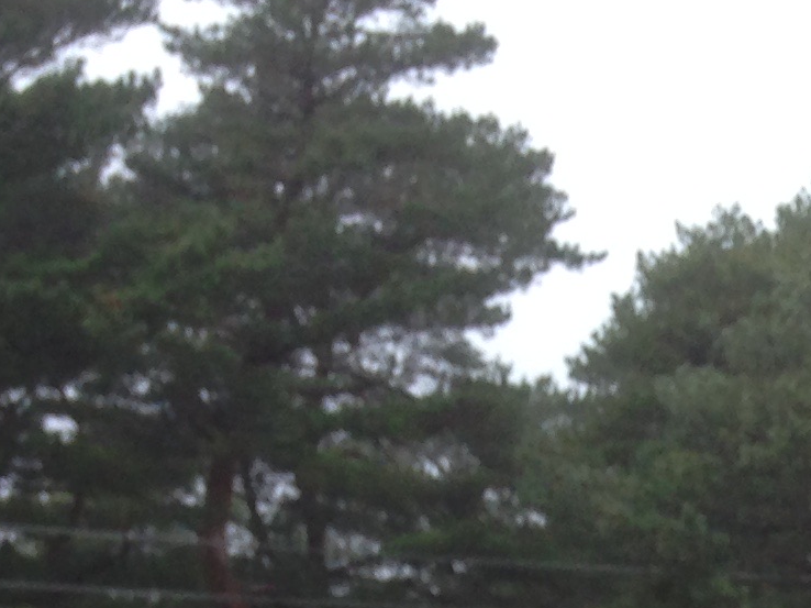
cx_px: 1379
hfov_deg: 12.5
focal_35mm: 146
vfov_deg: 9.5
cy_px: 1230
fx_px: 3419
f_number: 2.4
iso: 50
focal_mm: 4.12
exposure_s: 1/30
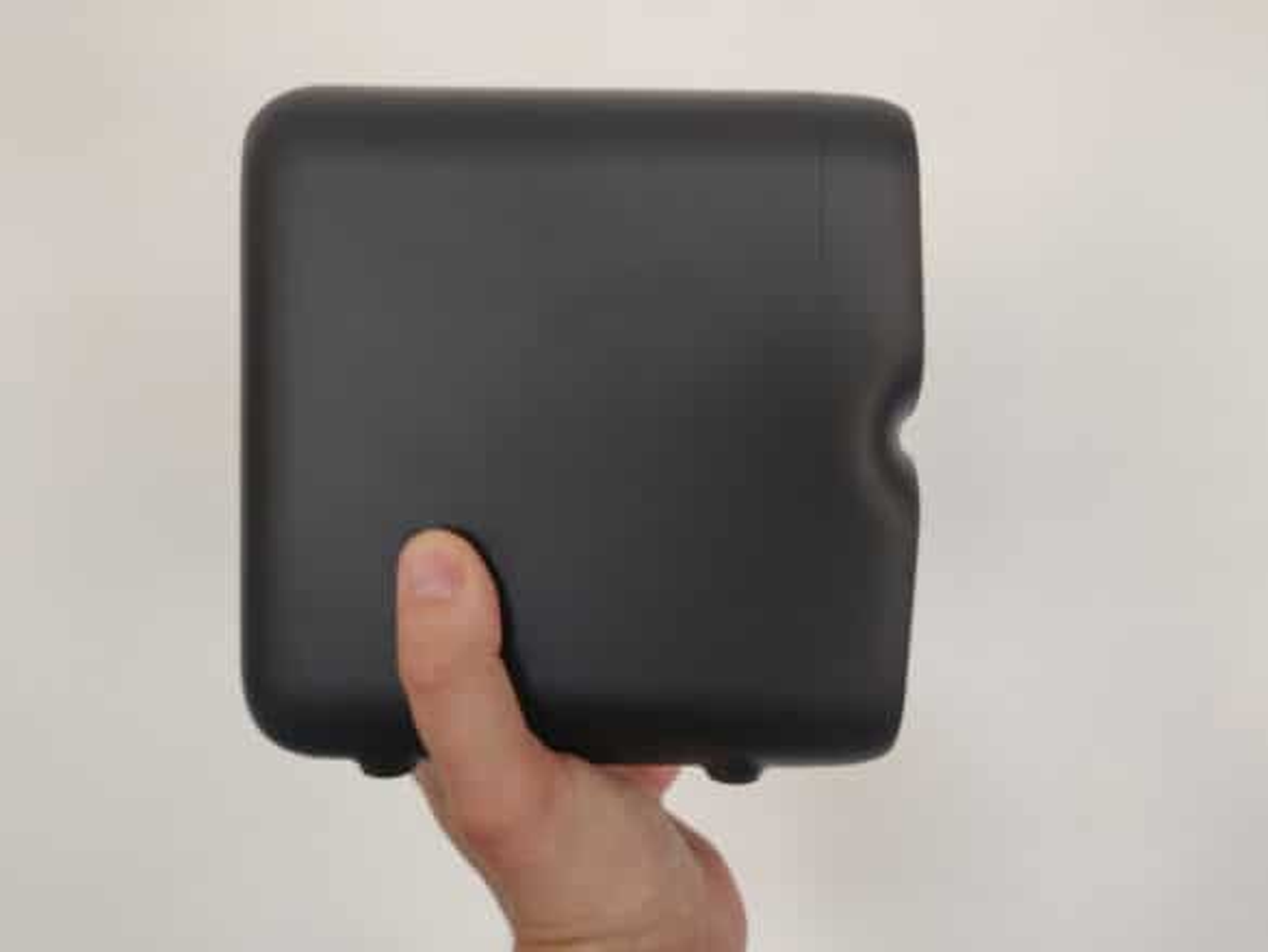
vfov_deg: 54.9
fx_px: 916
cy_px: 476
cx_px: 634
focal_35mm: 25
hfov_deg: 69.4
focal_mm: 4.2
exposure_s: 1/50
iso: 160
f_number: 1.7
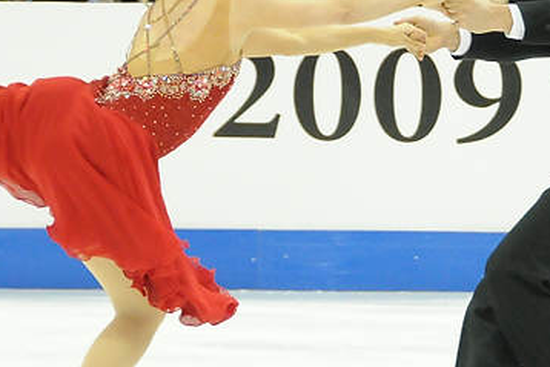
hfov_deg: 5.1
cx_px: 364
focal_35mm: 402
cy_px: 164
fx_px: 6144
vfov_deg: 3.4
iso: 3200
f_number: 5.6
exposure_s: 1/400
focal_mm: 120
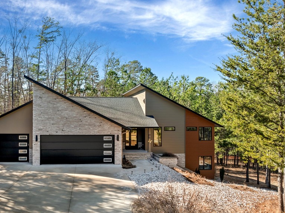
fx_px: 263
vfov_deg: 44.0
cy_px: 115
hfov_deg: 56.2
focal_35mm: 32
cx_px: 107
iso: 100
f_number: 2.8
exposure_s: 1/200
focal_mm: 12.29
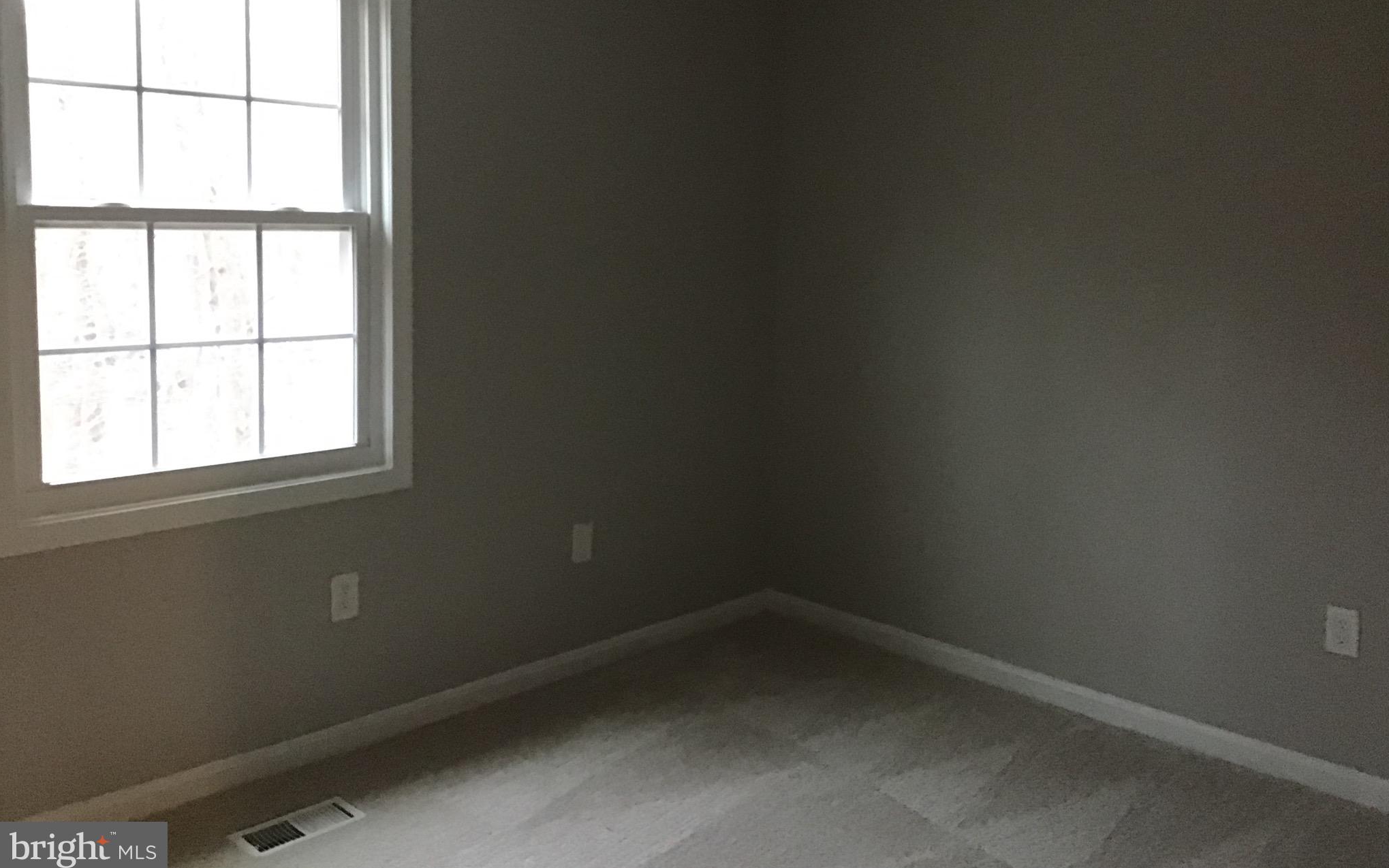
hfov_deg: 58.1
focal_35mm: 33
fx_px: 1249
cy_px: 355
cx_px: 695
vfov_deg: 38.2
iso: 250
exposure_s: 1/15
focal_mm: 3.3
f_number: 2.4
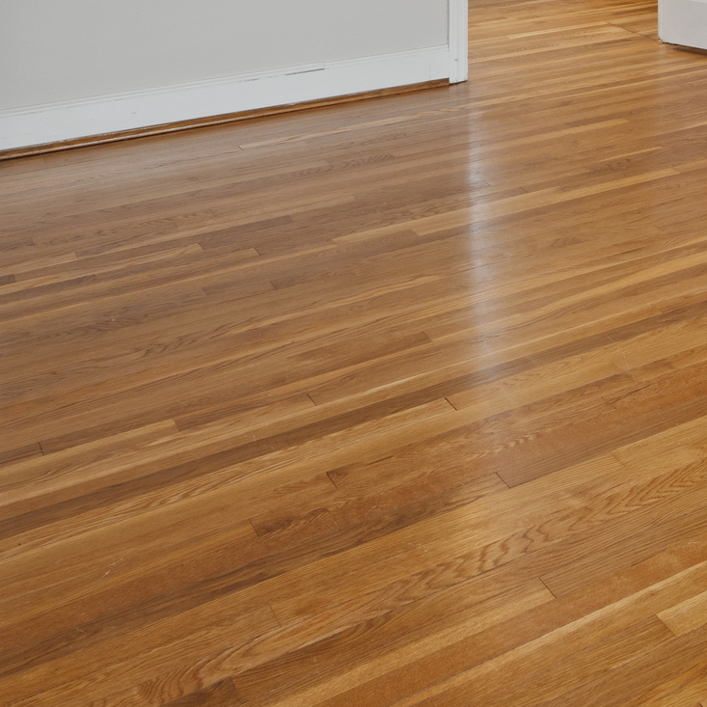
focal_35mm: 57
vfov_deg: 25.6
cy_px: -227
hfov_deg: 25.2
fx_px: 1317
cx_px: 964
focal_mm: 16
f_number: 8
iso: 400
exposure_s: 1/6
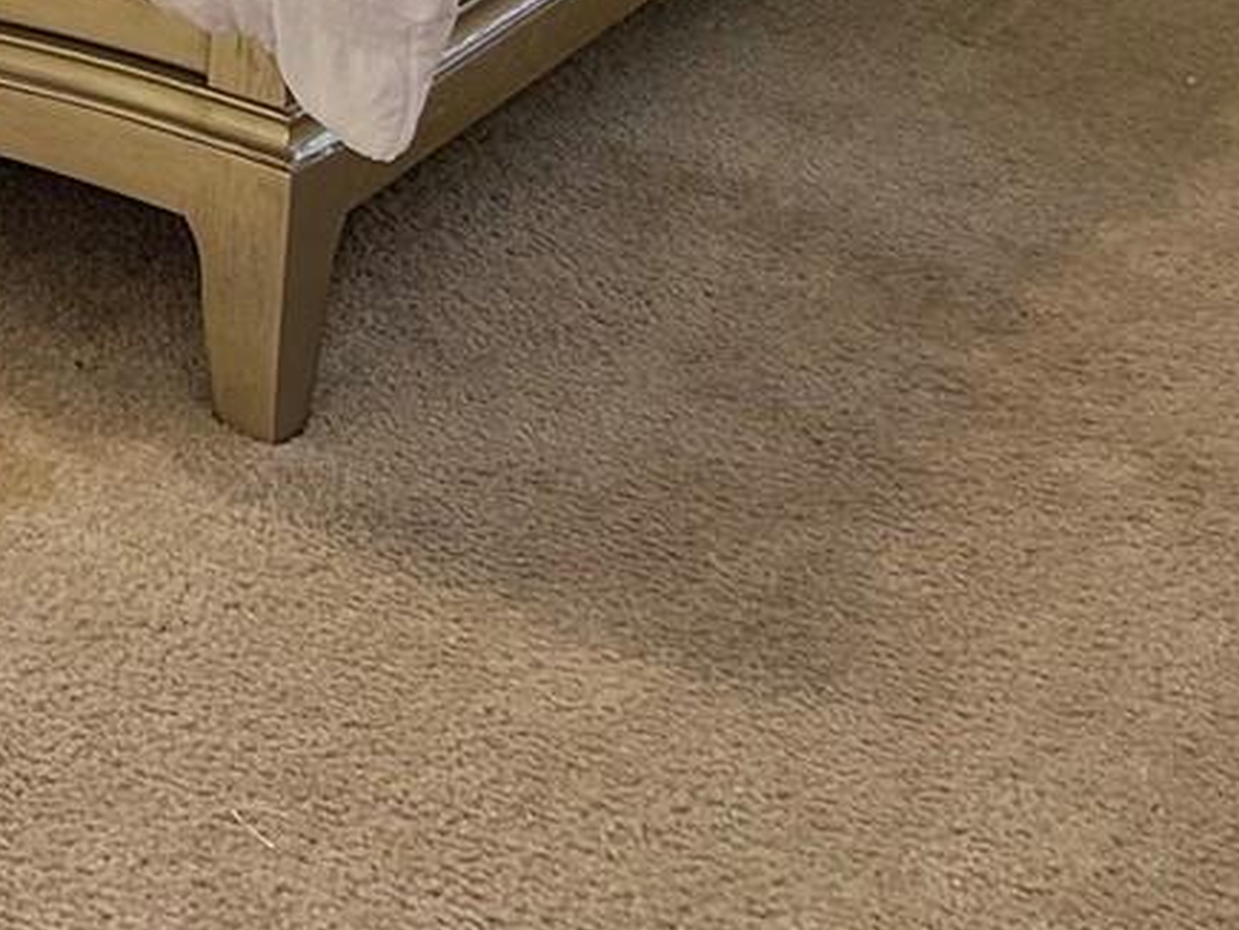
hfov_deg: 18.6
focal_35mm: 96
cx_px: -498
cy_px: -684
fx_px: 3437
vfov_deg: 13.9
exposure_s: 1/60
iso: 160
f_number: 1.5
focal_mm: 5.7
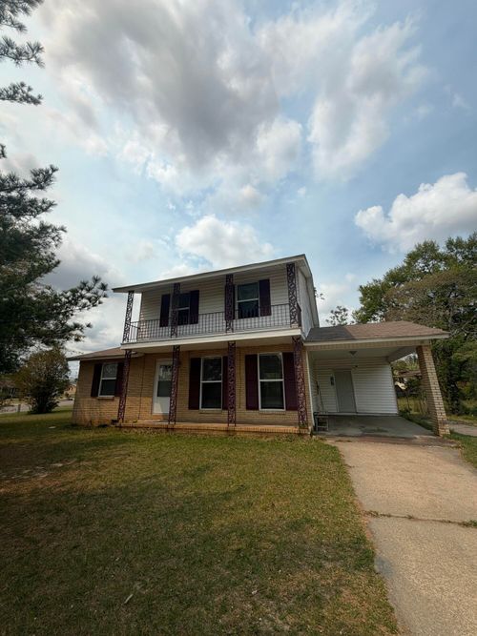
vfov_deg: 102.1
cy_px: 318
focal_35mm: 14
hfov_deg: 85.7
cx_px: 238
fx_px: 257
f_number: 2.2
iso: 20
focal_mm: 2.22
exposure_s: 1/1698
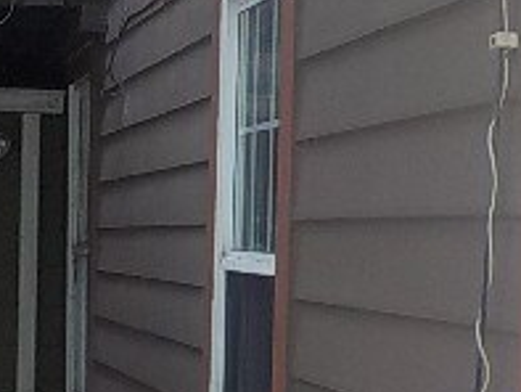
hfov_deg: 15.7
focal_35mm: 122
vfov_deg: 12.0
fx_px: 1837
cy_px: 376
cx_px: -40
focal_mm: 4.1
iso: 125
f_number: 3.3
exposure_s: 1/100
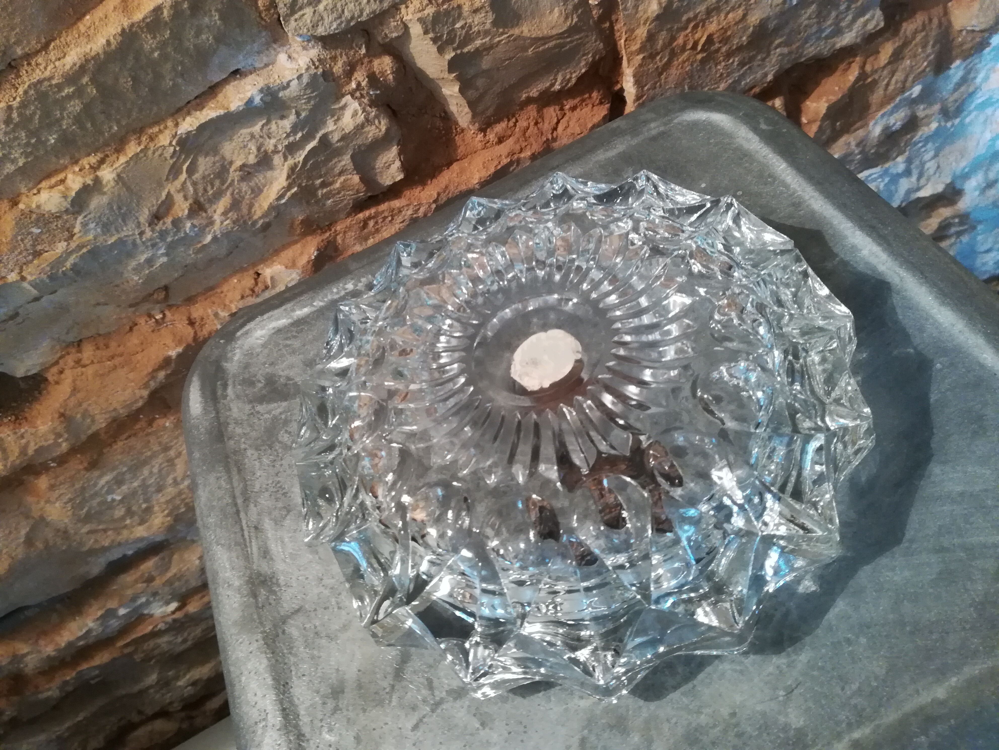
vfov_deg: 53.1
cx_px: 500
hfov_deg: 67.3
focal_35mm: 26
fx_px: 750
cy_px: 375
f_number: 2.2
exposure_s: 1/20
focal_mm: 3.83
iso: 640
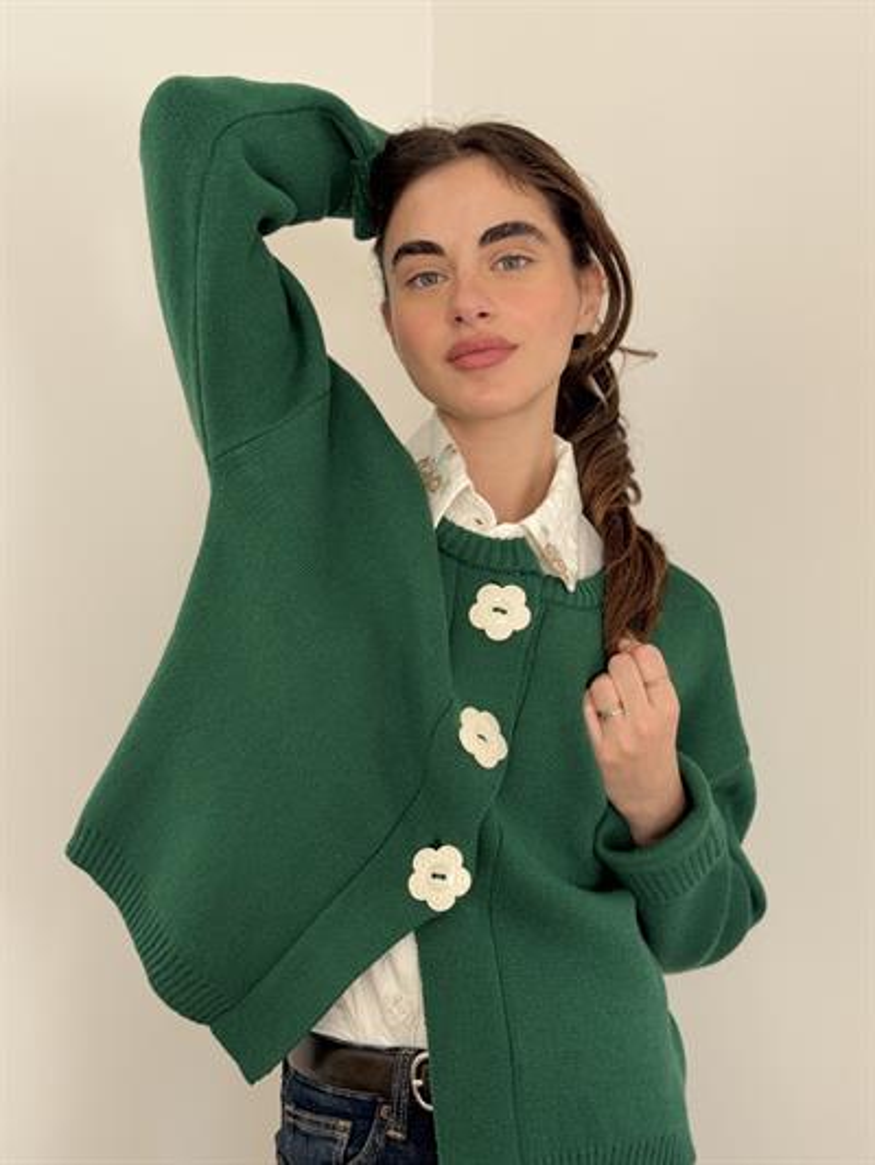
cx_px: 438
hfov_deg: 30.3
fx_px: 1617
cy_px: 582
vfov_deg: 39.6
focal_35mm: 48
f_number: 1.78
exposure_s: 1/107
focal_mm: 6.76
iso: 100
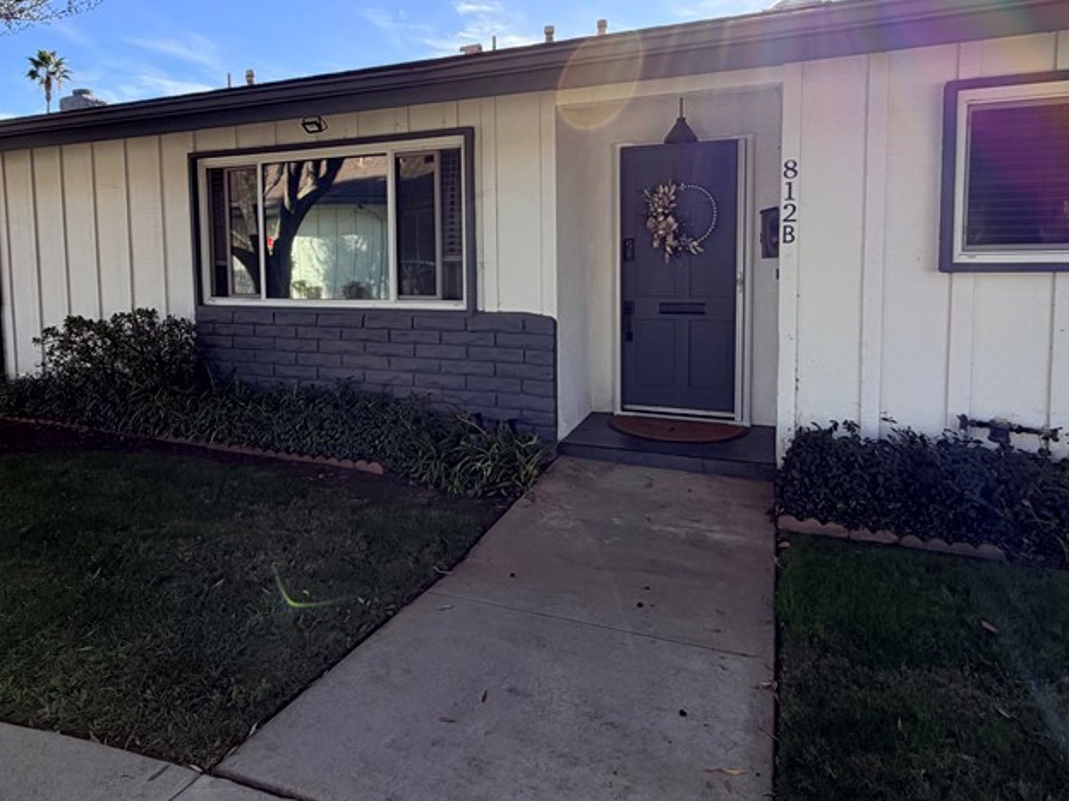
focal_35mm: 23
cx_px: 474
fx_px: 710
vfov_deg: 58.2
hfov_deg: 73.7
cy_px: 302
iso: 40
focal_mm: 2.22
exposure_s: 1/726
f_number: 2.2
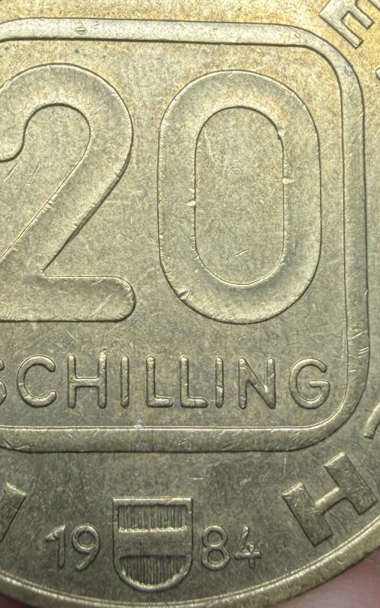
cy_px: 219
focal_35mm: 61
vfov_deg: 33.3
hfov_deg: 21.2
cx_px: 117
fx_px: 1011
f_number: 2.2
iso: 40
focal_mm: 2.22
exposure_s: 1/121
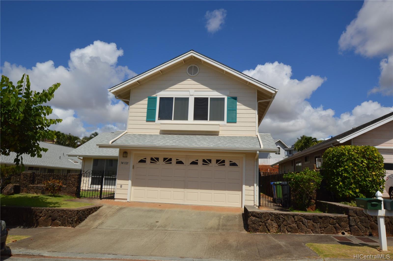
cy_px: 130
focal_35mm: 24
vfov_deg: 53.0
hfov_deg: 73.8
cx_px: 196
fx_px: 262
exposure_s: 1/200
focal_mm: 16
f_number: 11
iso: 100
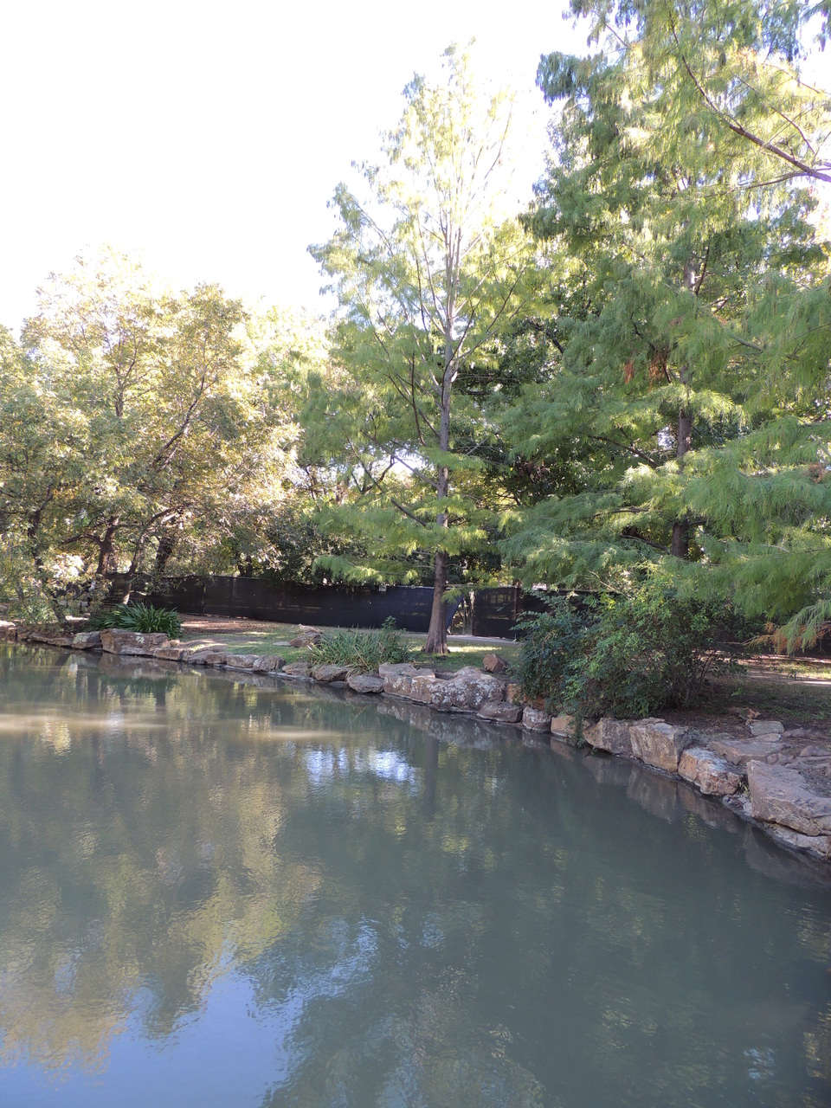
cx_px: 416
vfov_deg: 71.6
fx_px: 768
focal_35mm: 24
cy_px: 554
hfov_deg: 56.8
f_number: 3
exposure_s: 1/60
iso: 100
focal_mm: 4.3
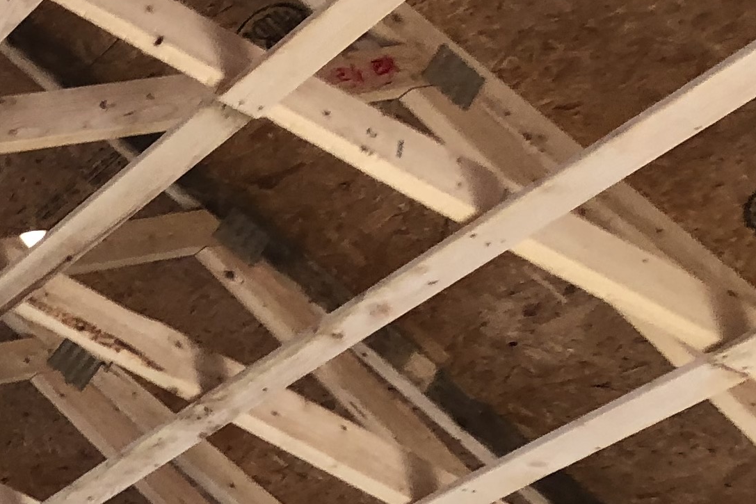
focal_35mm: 108
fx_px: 2268
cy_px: 477
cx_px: -591
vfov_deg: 12.6
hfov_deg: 16.1
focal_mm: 3.99
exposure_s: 1/24
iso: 40
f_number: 1.8
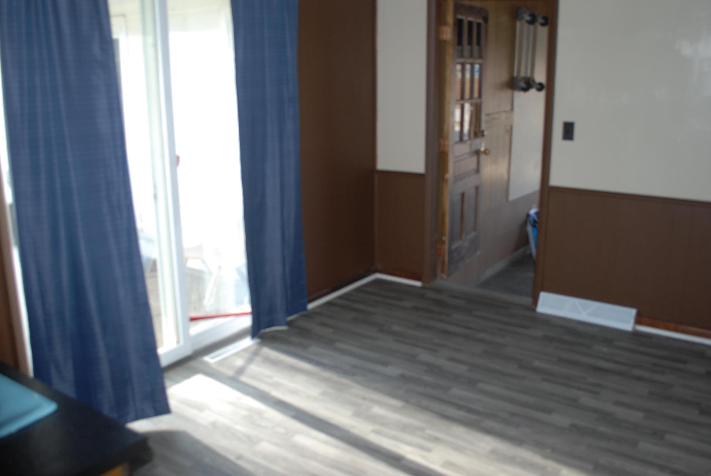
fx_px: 613
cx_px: 350
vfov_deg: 42.4
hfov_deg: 60.2
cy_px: 216
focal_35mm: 31
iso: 100
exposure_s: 1/60
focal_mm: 18
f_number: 3.5
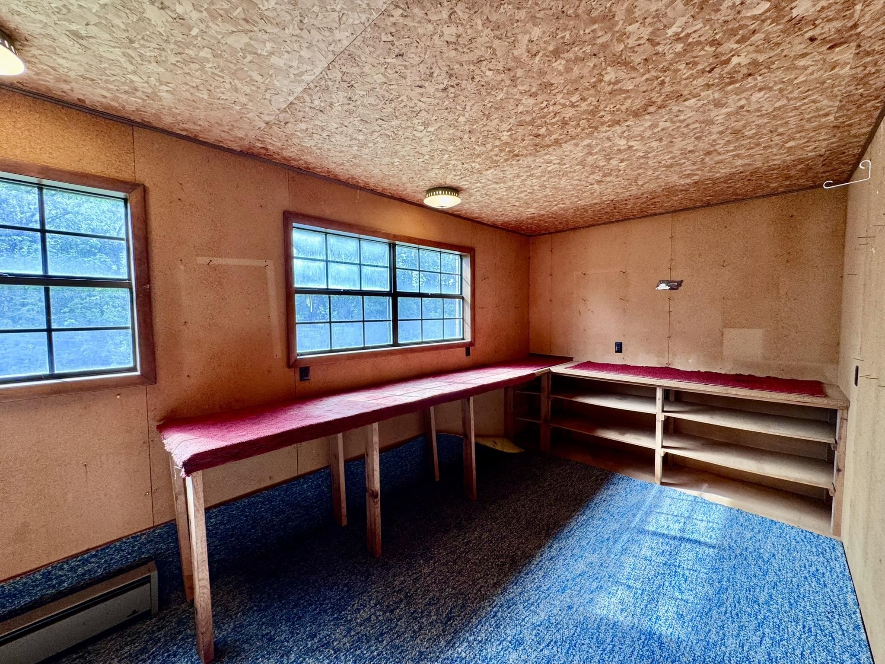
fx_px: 358
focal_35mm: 14
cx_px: 442
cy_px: 332
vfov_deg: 85.7
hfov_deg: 102.1
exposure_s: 1/99
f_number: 2.2
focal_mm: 2.22
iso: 125
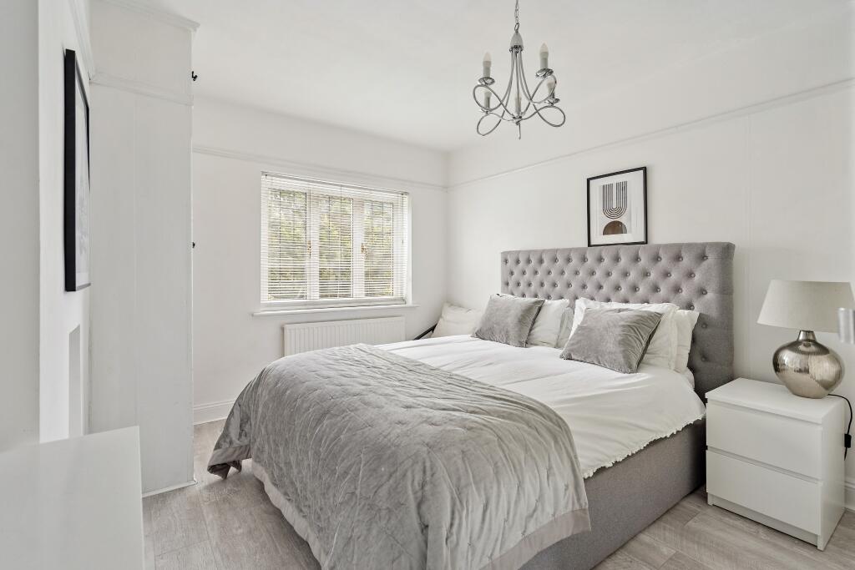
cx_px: 428
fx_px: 380
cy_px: 285
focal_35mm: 16
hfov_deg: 96.7
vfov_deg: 73.8
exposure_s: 1/3.33
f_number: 5.6
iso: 320
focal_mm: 16
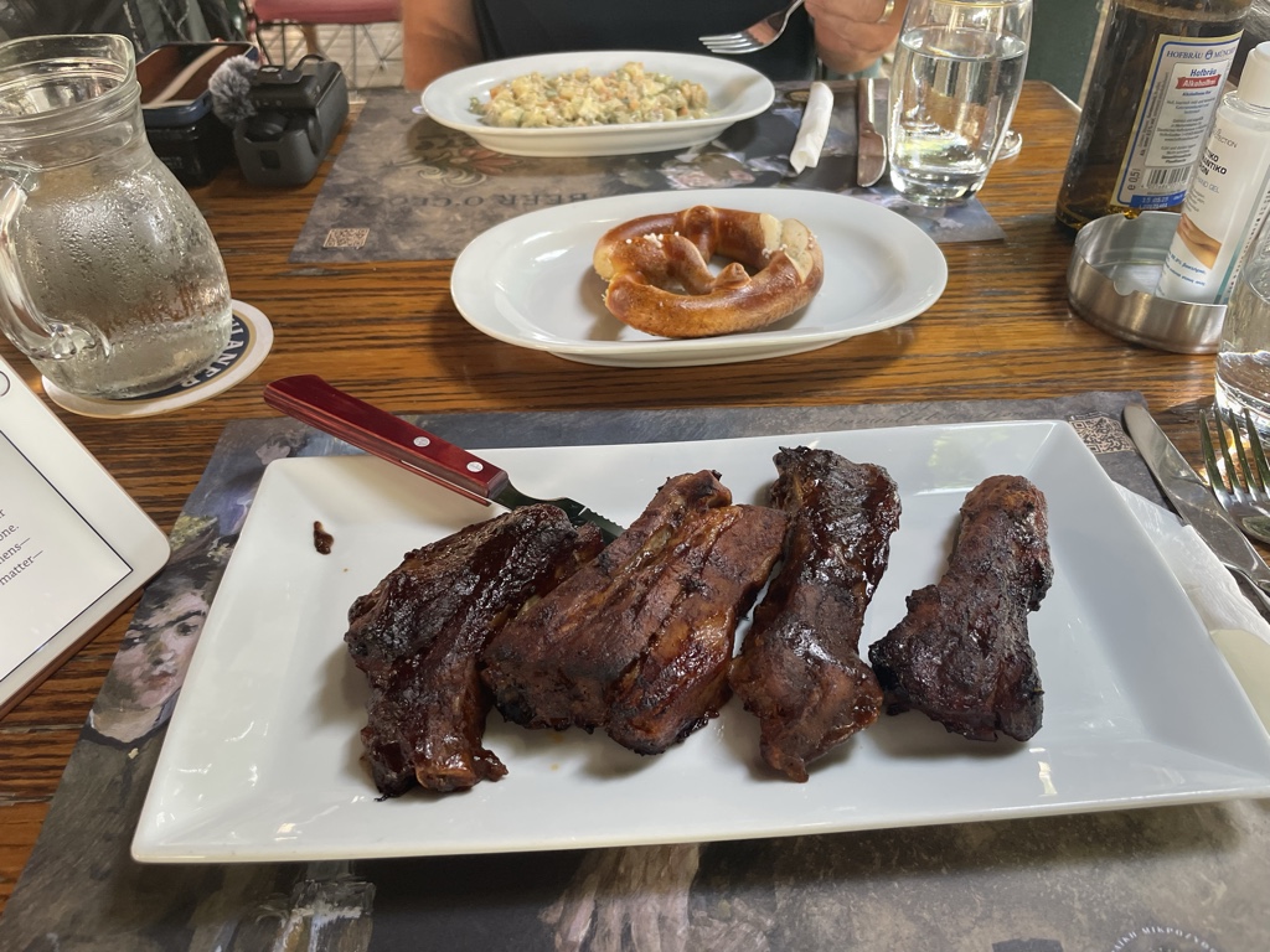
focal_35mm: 26
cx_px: 635
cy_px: 476
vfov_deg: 53.1
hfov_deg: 67.3
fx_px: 954
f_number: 1.6
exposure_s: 1/118
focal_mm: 4.2
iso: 125
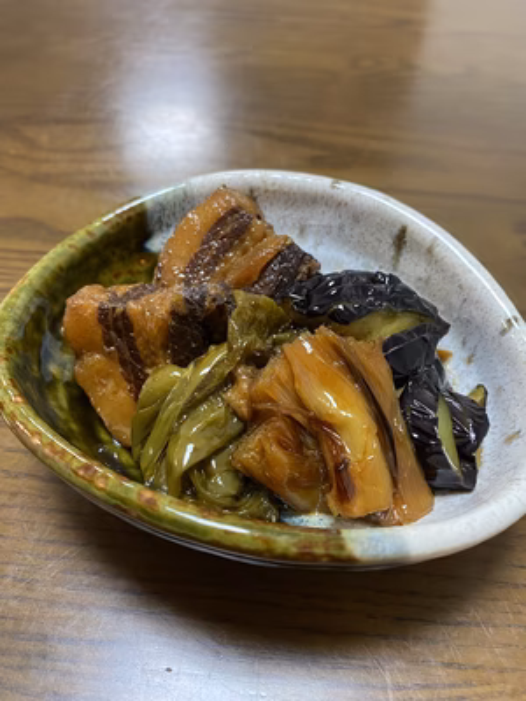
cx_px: 263
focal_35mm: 26
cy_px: 350
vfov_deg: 67.3
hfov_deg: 53.1
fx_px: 527
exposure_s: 1/60
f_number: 1.8
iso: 250
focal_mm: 4.25
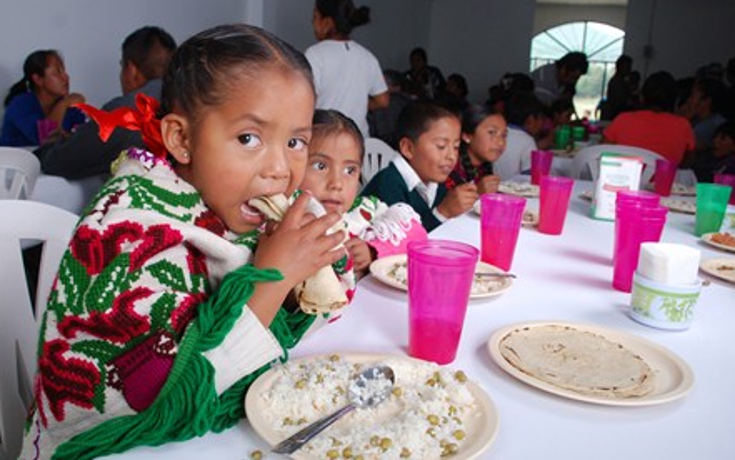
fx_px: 561
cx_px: 367
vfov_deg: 44.6
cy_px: 240
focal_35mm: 28
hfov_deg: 66.4
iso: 250
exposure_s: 1/100
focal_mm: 18
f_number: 5
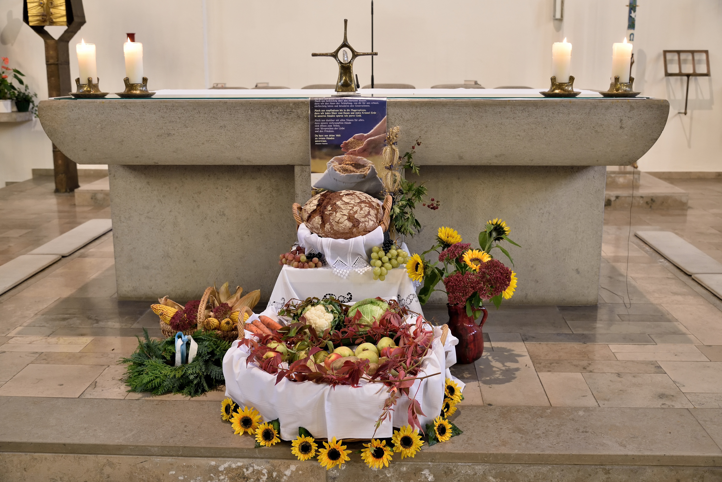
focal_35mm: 38
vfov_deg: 35.1
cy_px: 241
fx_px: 762
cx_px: 361
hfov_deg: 50.7
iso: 2200
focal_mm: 38
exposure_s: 1/40
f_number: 5
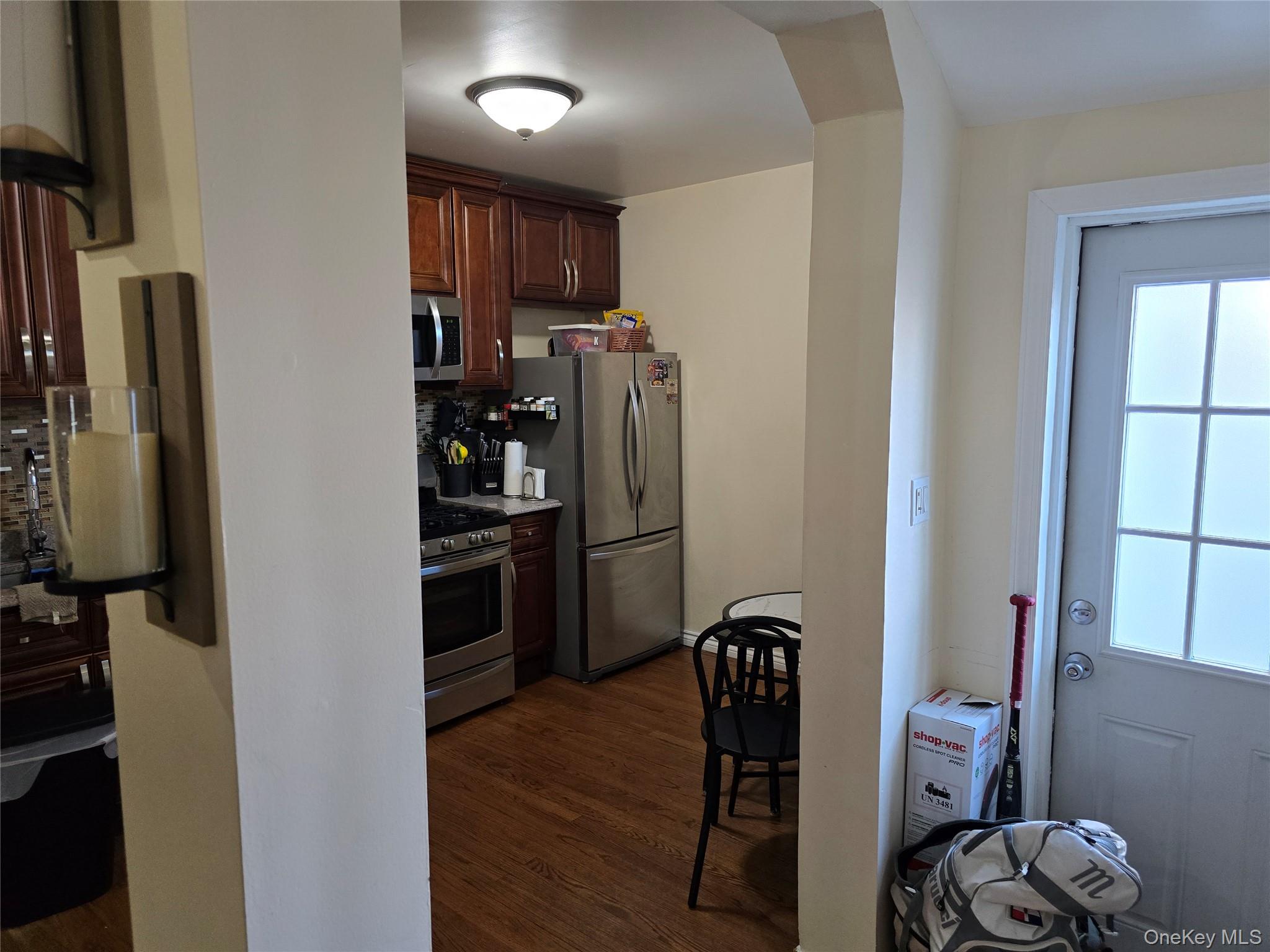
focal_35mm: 23
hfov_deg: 73.9
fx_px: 844
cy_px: 476
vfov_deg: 58.9
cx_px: 635
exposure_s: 1/120
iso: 400
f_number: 1.7
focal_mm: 6.3
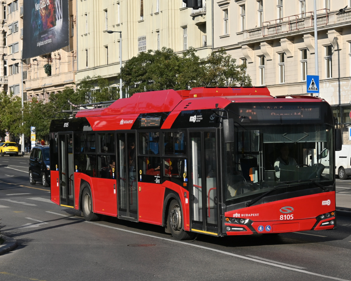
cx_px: 196
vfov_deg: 18.1
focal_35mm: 85
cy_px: 140
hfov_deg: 22.5
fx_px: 883
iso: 160
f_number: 6.3
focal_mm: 50
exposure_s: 1/1250
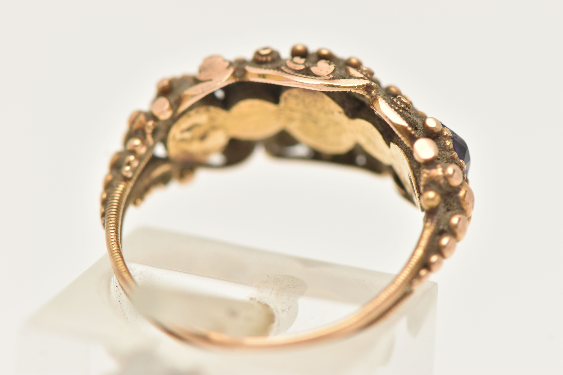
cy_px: 188
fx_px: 2463
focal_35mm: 158
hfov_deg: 13.0
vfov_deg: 8.7
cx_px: 282
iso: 400
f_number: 9
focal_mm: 105
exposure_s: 1/100
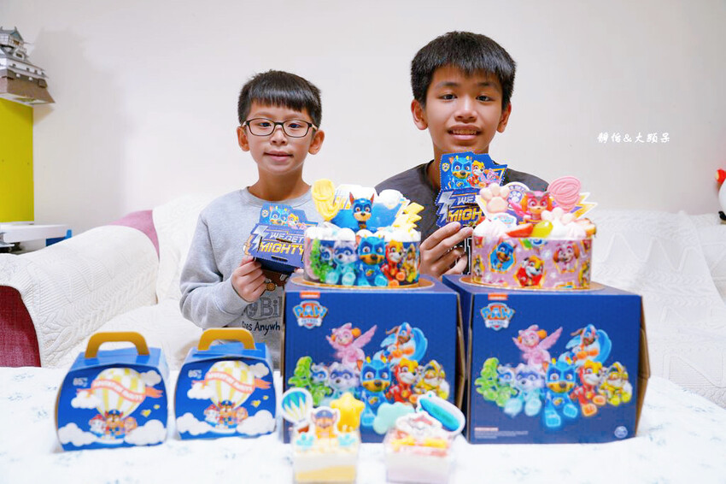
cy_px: 242
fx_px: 605
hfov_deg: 61.9
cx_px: 363
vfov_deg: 43.6
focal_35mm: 30
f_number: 4
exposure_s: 1/30
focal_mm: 30
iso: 320
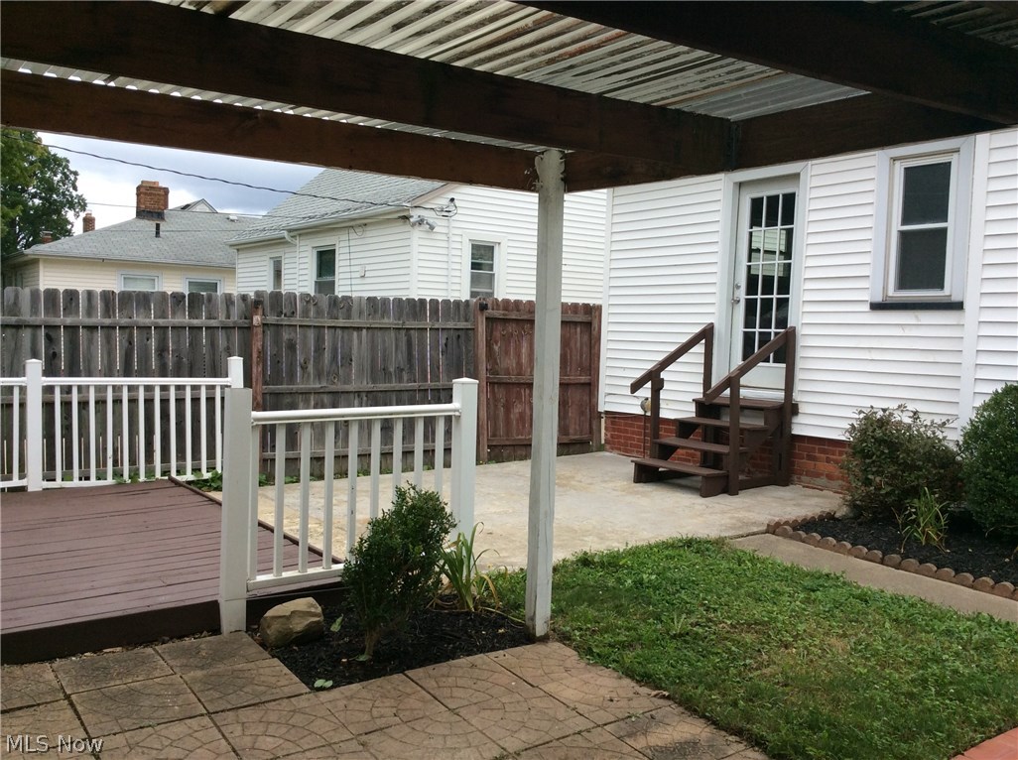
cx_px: 509
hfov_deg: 56.9
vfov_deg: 44.0
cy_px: 380
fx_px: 940
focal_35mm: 32
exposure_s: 1/583
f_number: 2.4
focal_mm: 3.3
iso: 32
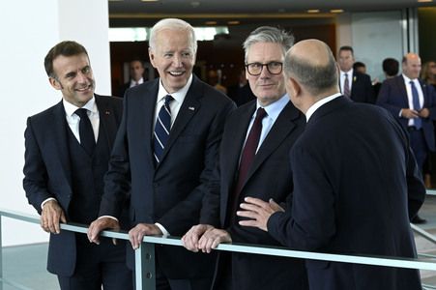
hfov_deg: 20.8
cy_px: 145
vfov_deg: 13.9
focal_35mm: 98
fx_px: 1186
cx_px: 218
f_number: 7.1
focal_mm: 98
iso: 4000
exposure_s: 1/640
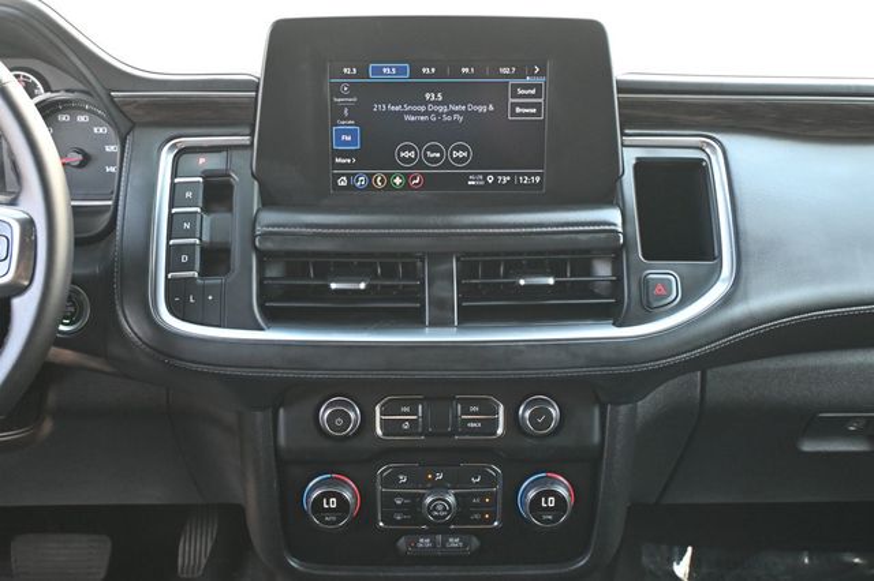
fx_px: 1055
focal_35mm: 44
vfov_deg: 30.8
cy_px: 290
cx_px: 437
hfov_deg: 45.0
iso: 2000
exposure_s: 1/125
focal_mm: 29
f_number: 4.8
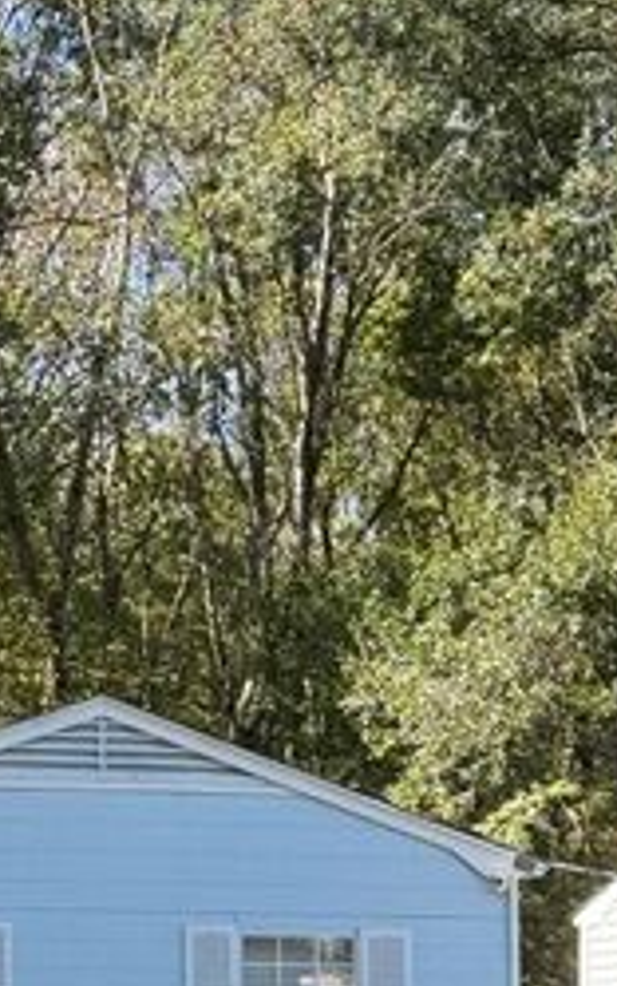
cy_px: 834
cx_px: -360
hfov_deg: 9.3
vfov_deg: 15.2
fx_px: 3653
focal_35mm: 136
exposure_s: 1/1100
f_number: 1.78
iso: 100
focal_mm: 6.76
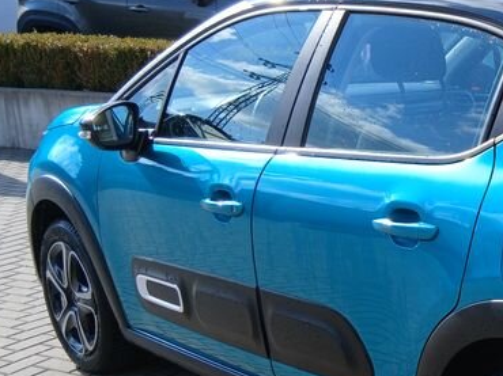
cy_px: 277
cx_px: 613
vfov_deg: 20.3
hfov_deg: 24.4
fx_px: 1046
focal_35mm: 72
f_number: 1.8
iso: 20
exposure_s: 1/256
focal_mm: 3.98
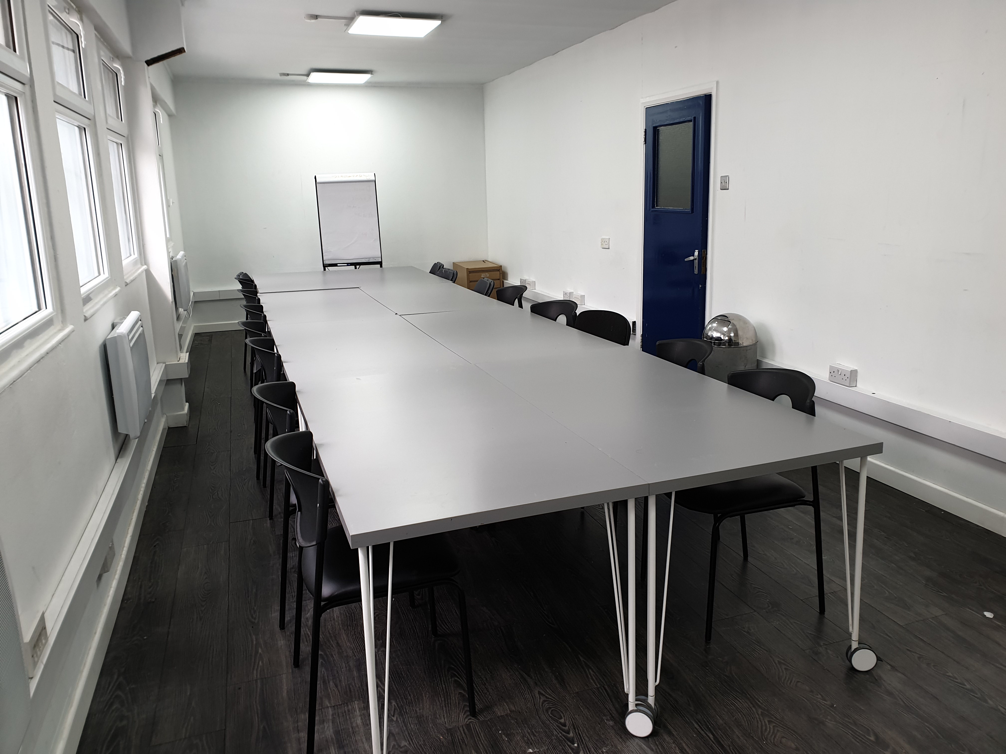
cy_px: 377
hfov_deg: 67.3
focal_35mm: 26
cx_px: 503
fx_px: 756
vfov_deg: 53.1
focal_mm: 4.3
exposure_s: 1/50
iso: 80
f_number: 2.4
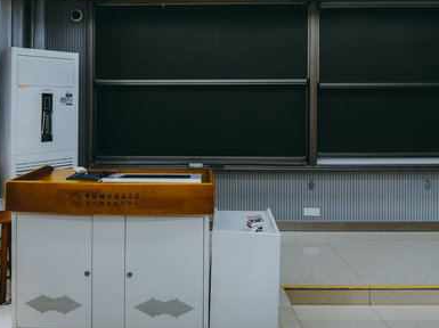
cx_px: 222
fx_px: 235
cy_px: 163
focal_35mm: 19
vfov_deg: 69.8
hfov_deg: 86.0
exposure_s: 1/20
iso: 500
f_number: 8
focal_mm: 11
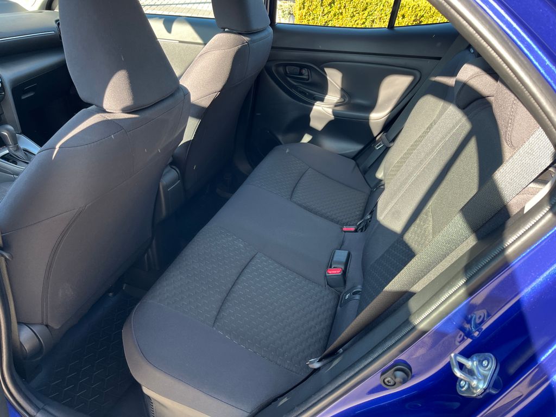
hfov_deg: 67.3
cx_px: 278
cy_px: 208
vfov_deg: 53.1
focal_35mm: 26
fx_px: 418
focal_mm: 5.1
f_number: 1.6
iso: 50
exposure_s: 1/121
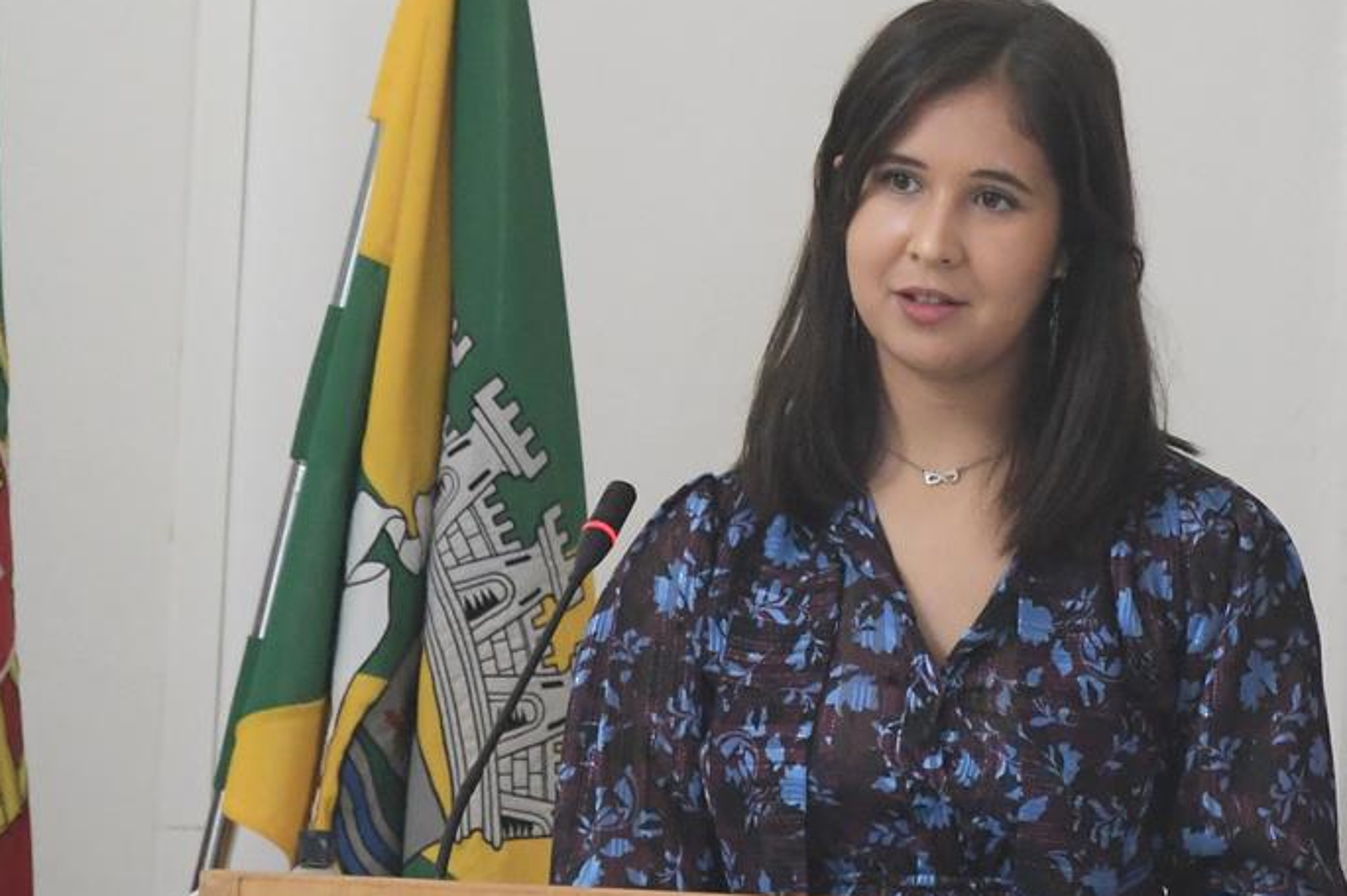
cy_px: 108
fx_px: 10621
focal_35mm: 284
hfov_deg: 7.3
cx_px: 832
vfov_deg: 4.8
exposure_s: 1/250
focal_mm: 80
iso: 1600
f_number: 4
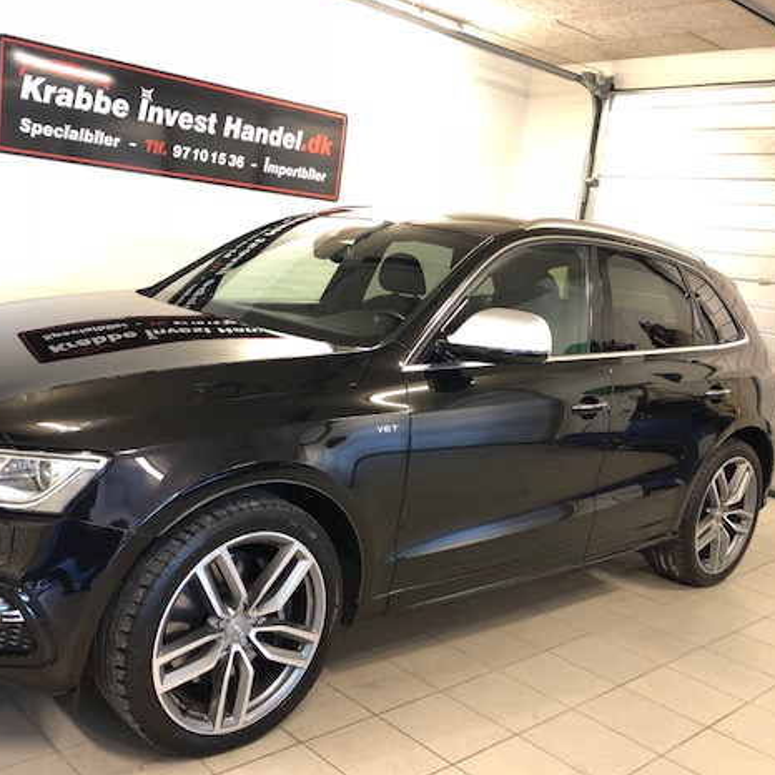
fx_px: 861
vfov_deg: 48.4
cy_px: 392
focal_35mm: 34
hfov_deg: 48.0
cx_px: 293
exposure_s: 1/13
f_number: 1.8
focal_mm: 3.99
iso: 100
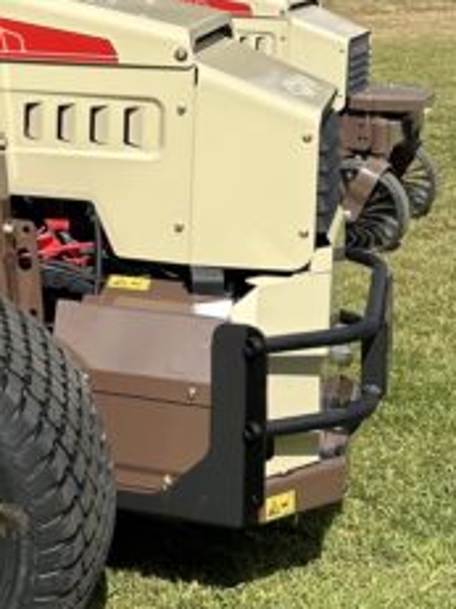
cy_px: 74
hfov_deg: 16.7
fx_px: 1459
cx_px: -145
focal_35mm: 83
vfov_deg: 23.0
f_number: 1.78
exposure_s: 1/4016
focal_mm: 6.86
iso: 80
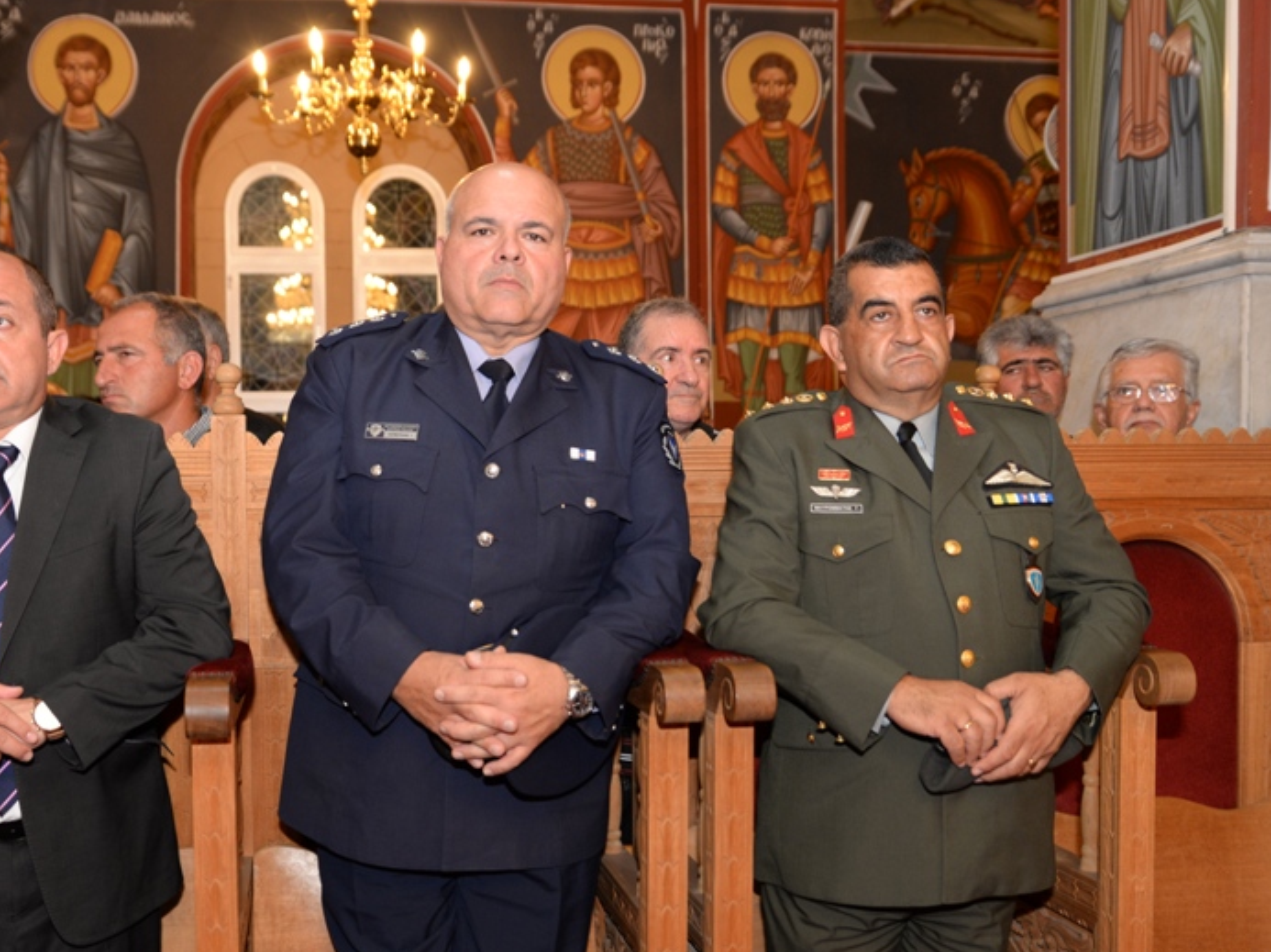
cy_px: 538
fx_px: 1468
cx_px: 514
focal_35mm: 40
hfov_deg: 46.6
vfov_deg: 35.9
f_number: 2.8
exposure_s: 1/80
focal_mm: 30
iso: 640
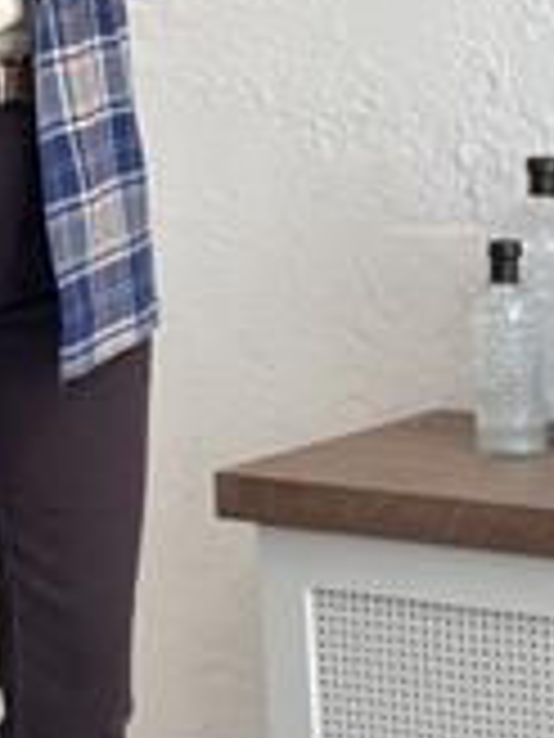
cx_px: 108
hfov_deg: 9.7
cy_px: 238
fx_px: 3244
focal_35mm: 152
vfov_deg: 13.0
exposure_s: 1/119
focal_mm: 6.76
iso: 100
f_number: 1.78
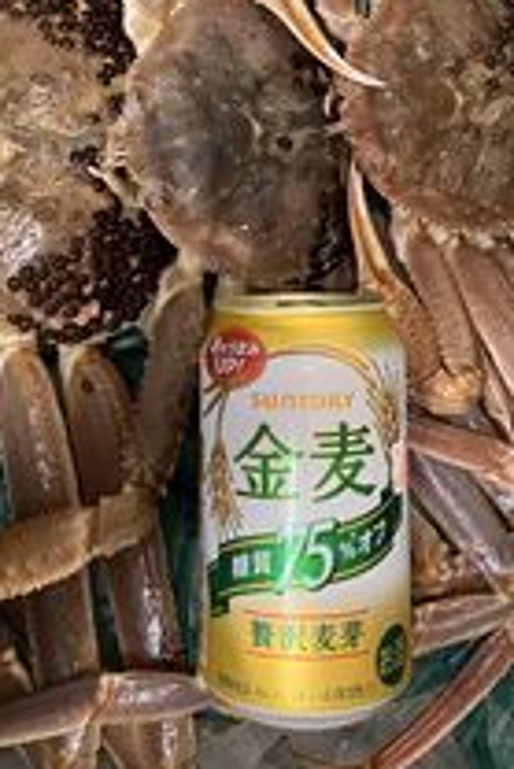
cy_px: 159
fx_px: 1112
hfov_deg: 26.0
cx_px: 255
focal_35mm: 52
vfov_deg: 36.9
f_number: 1.8
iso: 320
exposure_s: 1/40
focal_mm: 4.25
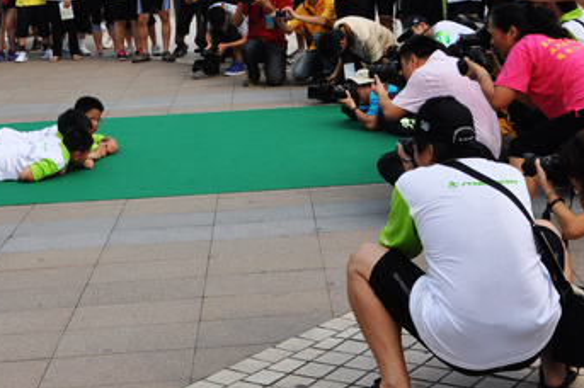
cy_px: -3
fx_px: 1248
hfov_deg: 26.3
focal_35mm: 77
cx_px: 358
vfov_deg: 17.3
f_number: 9
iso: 200
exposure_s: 1/200
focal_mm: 22
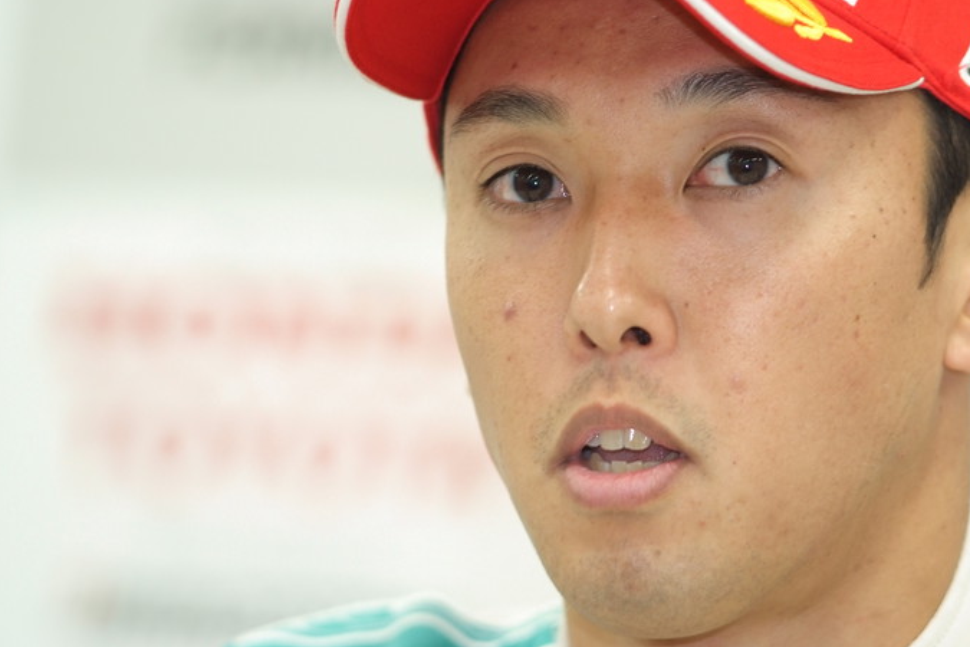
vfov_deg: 4.8
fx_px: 7759
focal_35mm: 288
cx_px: 510
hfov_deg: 7.2
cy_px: 315
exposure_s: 1/125
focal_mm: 180
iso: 800
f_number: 2.8
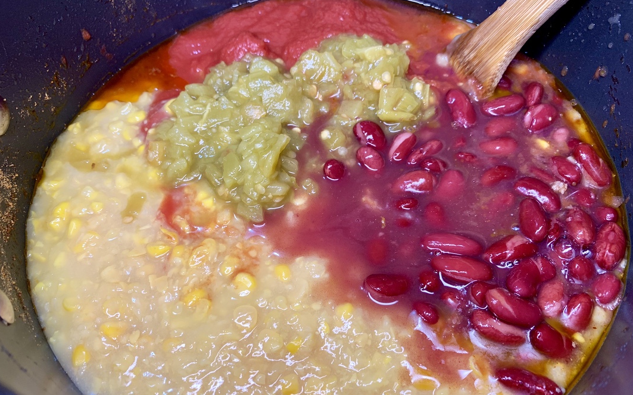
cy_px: 221
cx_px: 320
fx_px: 483
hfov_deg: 66.5
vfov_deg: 44.4
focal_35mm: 28
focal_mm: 4.25
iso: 40
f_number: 1.8
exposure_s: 1/120
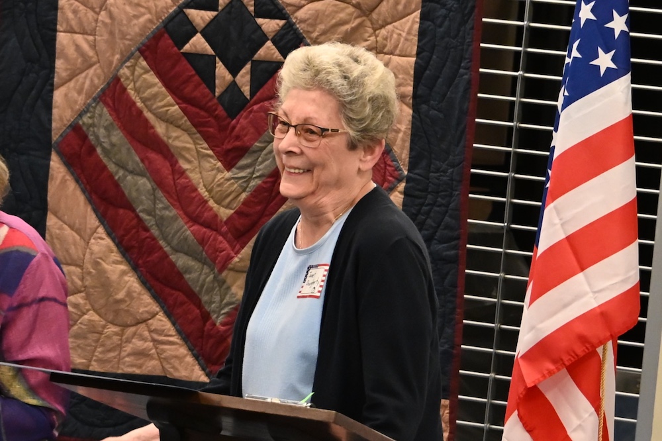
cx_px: 331
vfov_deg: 13.0
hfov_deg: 19.5
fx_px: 1930
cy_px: 220
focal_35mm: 105
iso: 3200
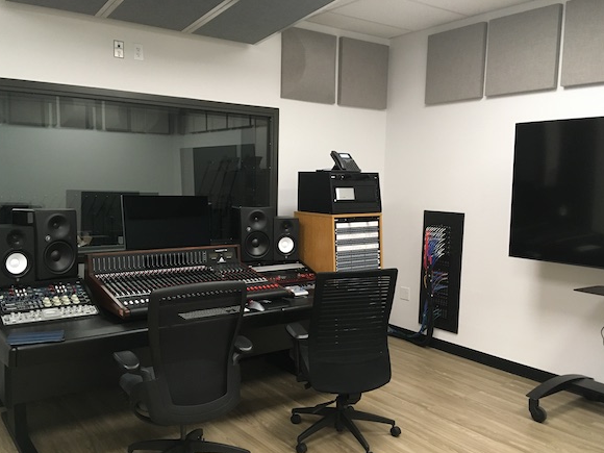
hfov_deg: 56.8
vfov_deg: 44.1
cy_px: 249
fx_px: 558
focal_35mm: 32
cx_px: 301
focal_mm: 4.15
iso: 160
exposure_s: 1/30
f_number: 2.2
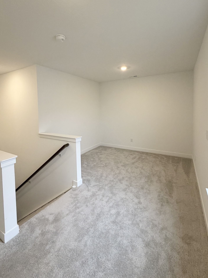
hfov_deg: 74.7
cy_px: 116
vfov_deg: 90.2
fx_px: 136
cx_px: 102
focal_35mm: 17
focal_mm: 2.22
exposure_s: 1/120
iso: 200
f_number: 2.2
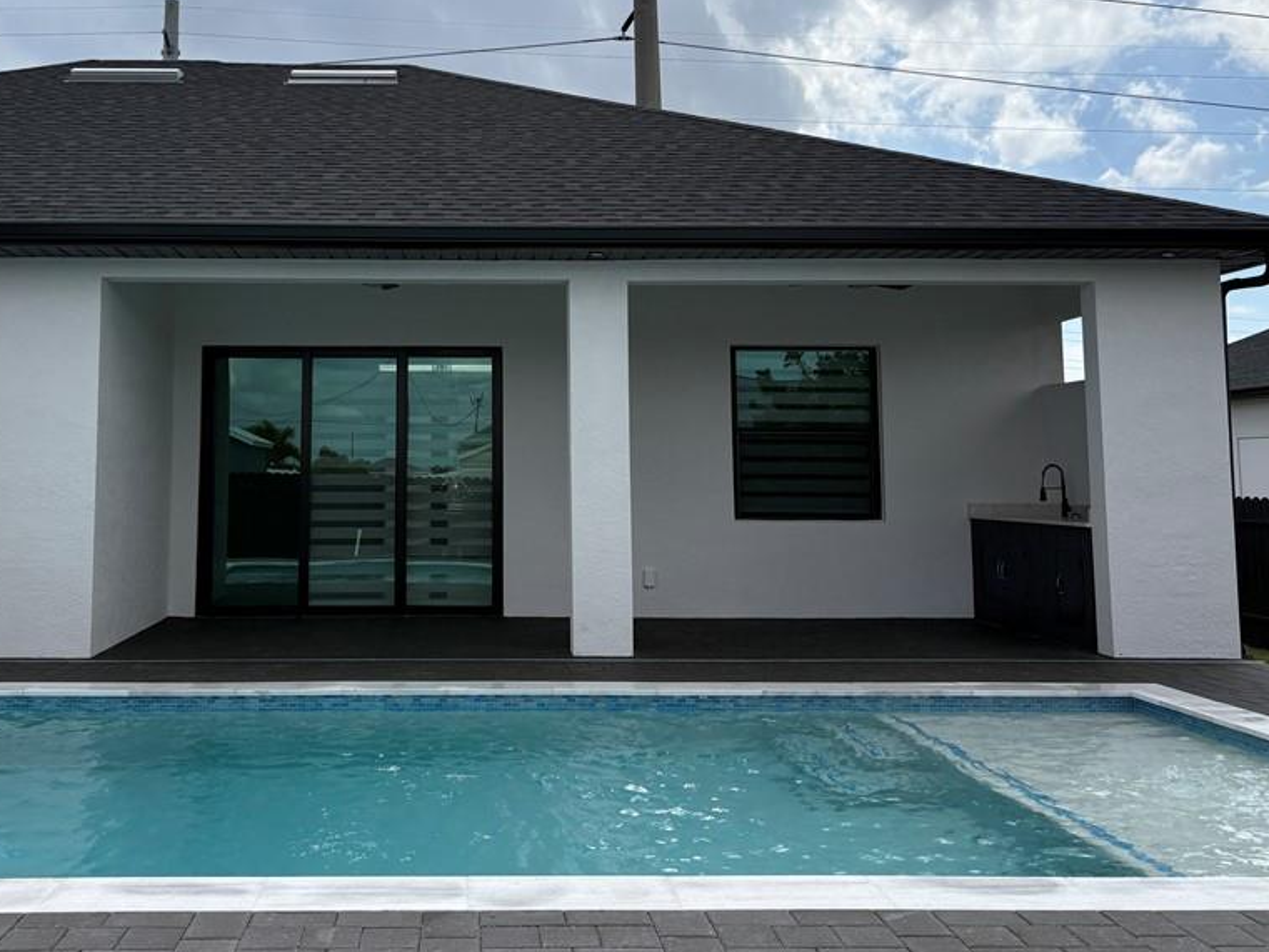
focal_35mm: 35
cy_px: 338
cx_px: 482
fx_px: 1283
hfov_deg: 52.1
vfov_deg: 40.3
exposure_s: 1/7813
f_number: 1.6
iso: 64
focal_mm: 5.96
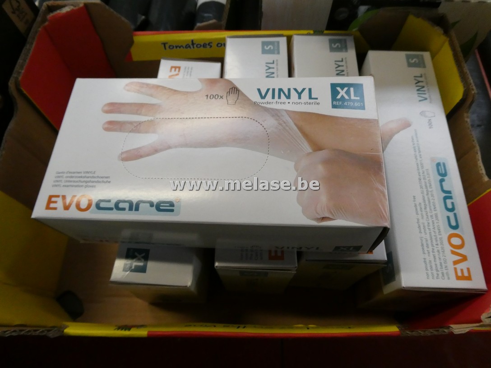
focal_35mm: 24
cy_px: 184
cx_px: 246
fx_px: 340
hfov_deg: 71.6
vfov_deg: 56.8
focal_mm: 4.3
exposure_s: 1/125
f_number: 3.3
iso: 640
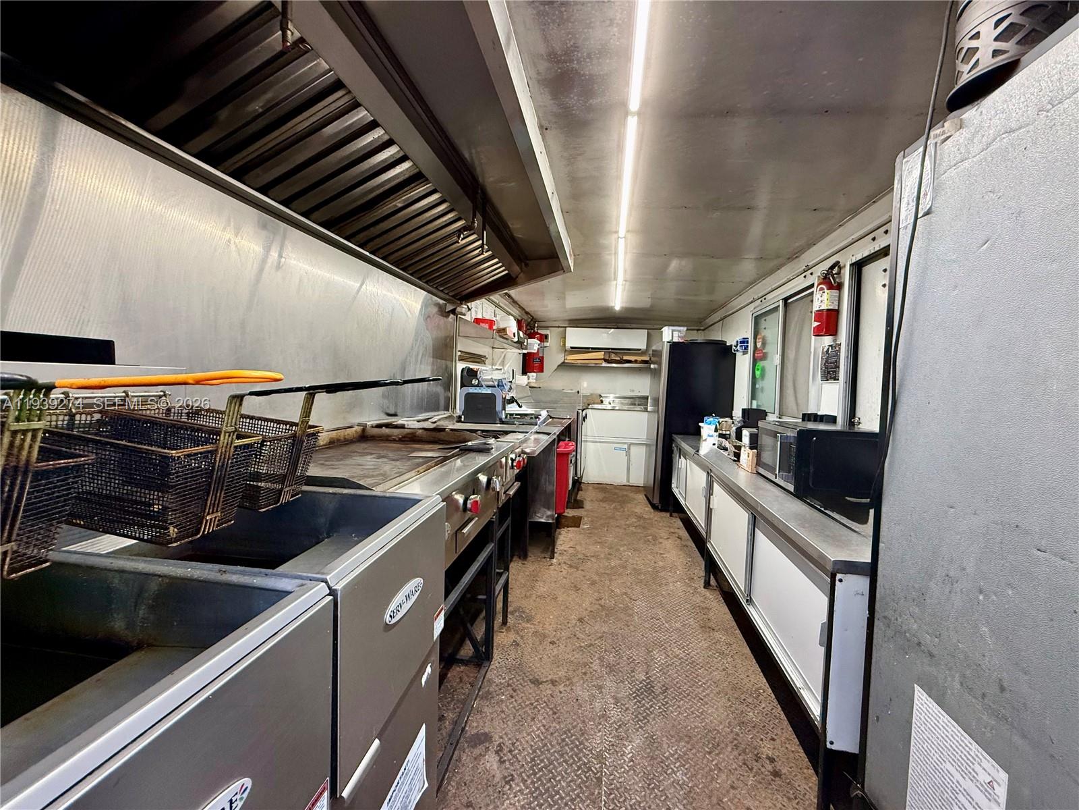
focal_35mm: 14
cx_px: 540
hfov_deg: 102.1
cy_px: 405
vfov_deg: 85.7
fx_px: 436
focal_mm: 2.22
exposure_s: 1/120
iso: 400
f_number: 2.2
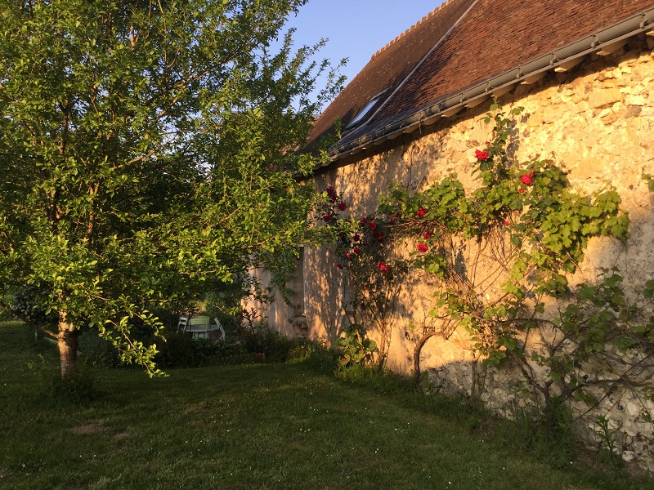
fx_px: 586
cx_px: 327
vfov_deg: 45.4
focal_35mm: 31
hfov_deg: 58.4
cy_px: 245
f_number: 2.4
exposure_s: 1/317
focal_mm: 3.3
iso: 25
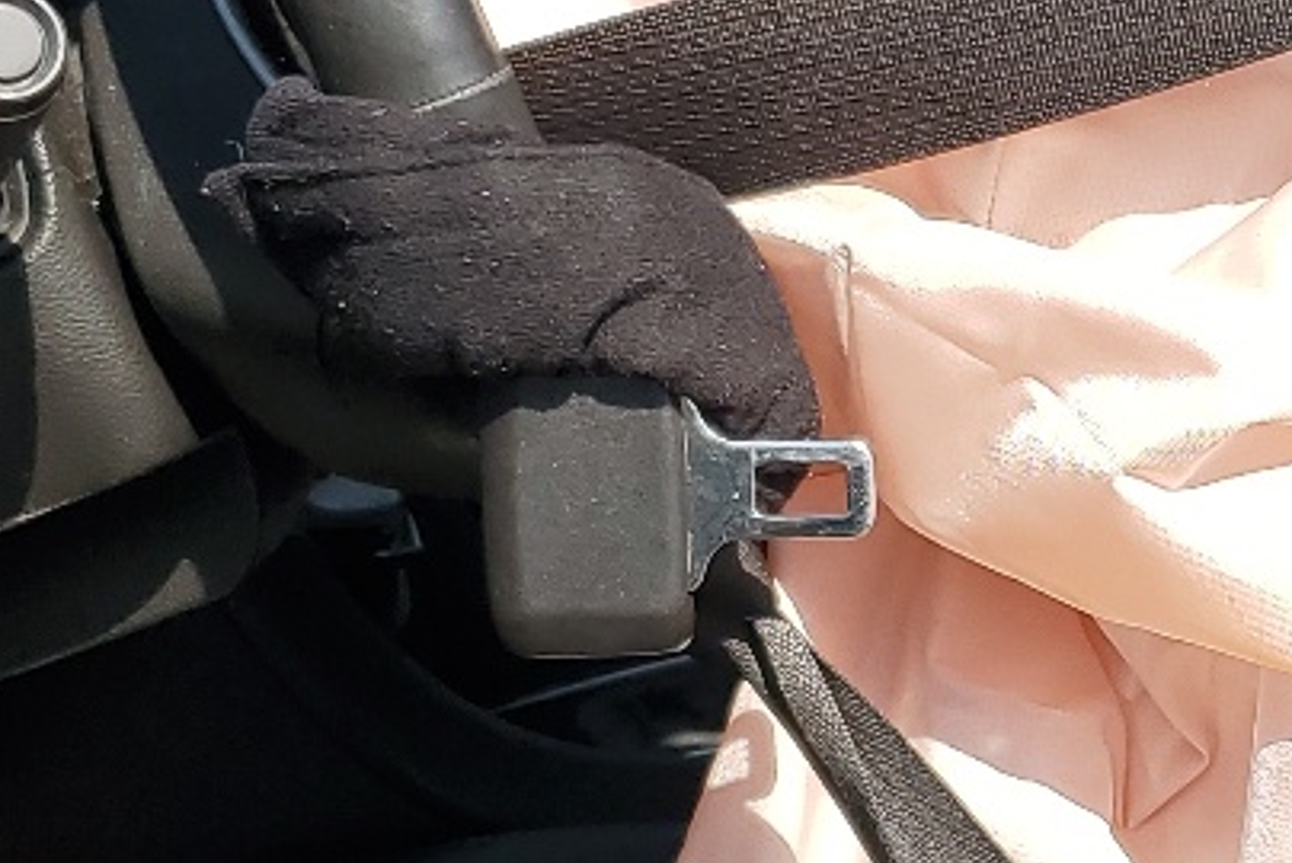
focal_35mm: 107
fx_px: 3843
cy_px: 620
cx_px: 1154
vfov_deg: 12.8
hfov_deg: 18.8
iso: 50
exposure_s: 1/2000
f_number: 1.5
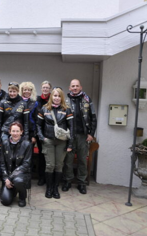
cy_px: 117
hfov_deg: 27.1
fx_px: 289
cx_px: 2
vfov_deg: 44.4
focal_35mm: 45
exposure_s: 1/125
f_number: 5.6
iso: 200
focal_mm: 18
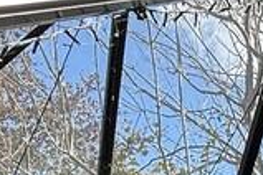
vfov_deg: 10.7
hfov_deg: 20.7
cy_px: 505
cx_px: 283
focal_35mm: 94
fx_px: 687
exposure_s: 1/427
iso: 50
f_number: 2.2
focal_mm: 2.22
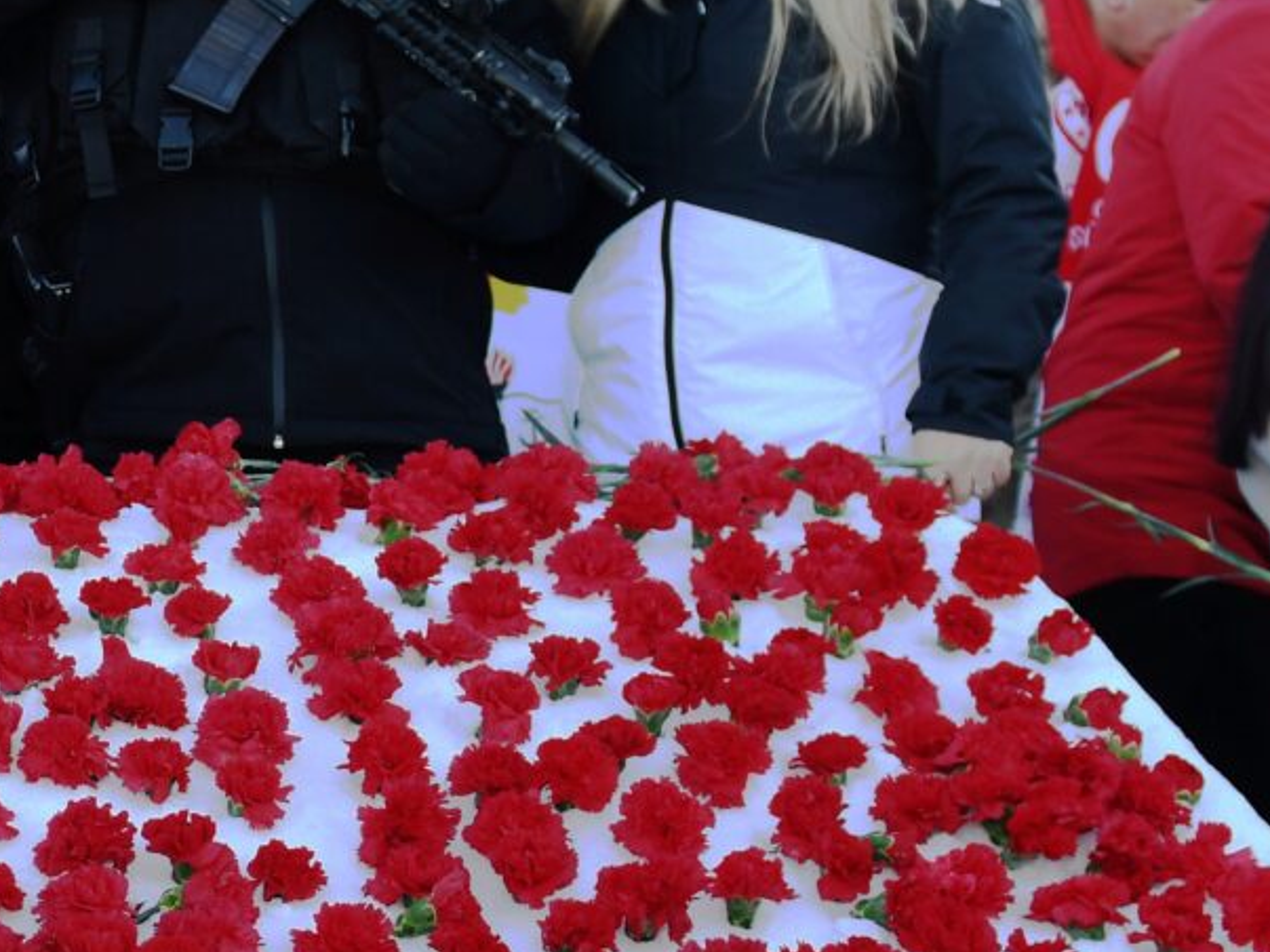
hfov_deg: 18.6
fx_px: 3595
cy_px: 298
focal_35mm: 98
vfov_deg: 15.0
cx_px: -381
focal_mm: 24
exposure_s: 1/250
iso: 320
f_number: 3.5
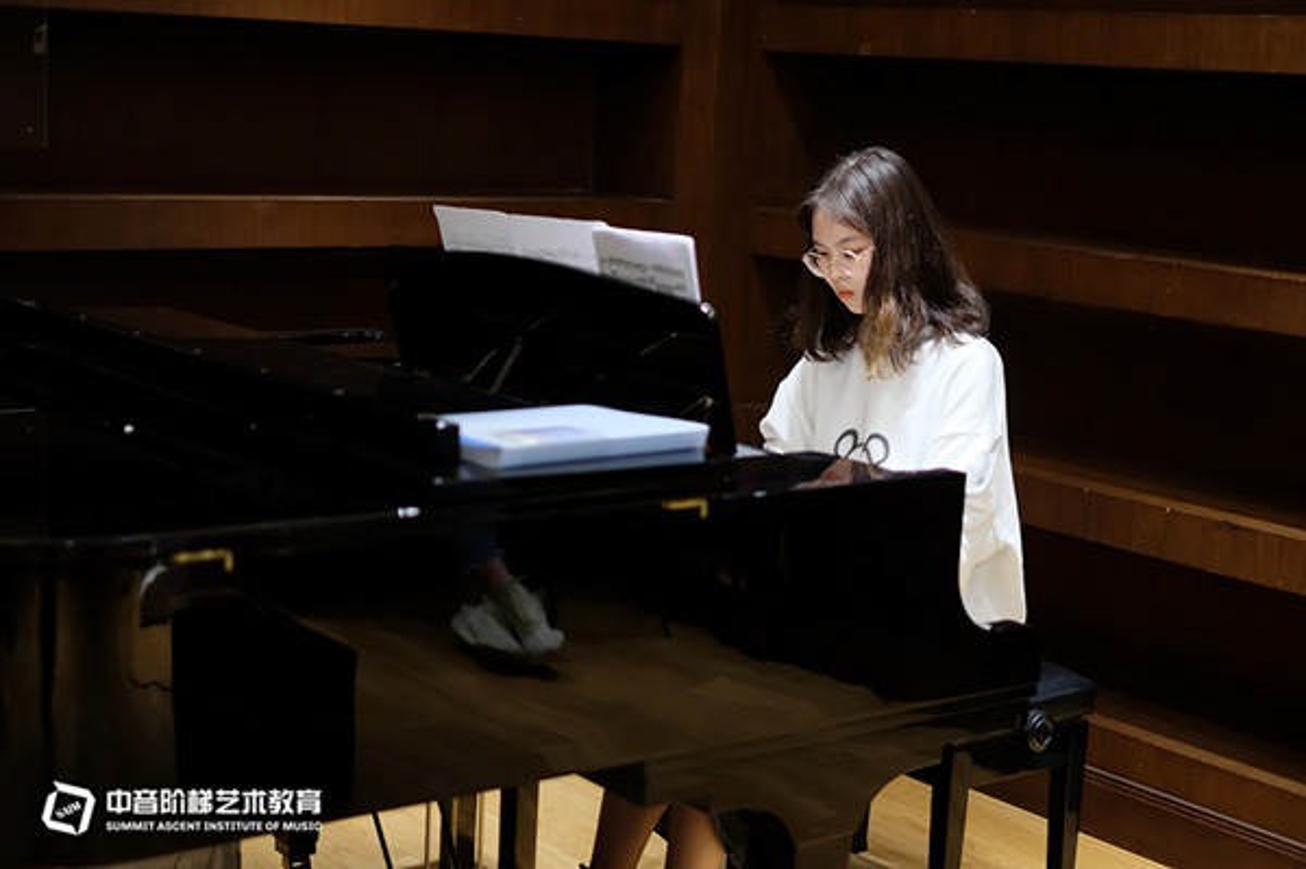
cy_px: 434
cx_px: 653
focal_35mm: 53
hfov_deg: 37.5
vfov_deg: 25.5
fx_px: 1921
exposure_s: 1/85
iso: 400
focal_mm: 35
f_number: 1.4
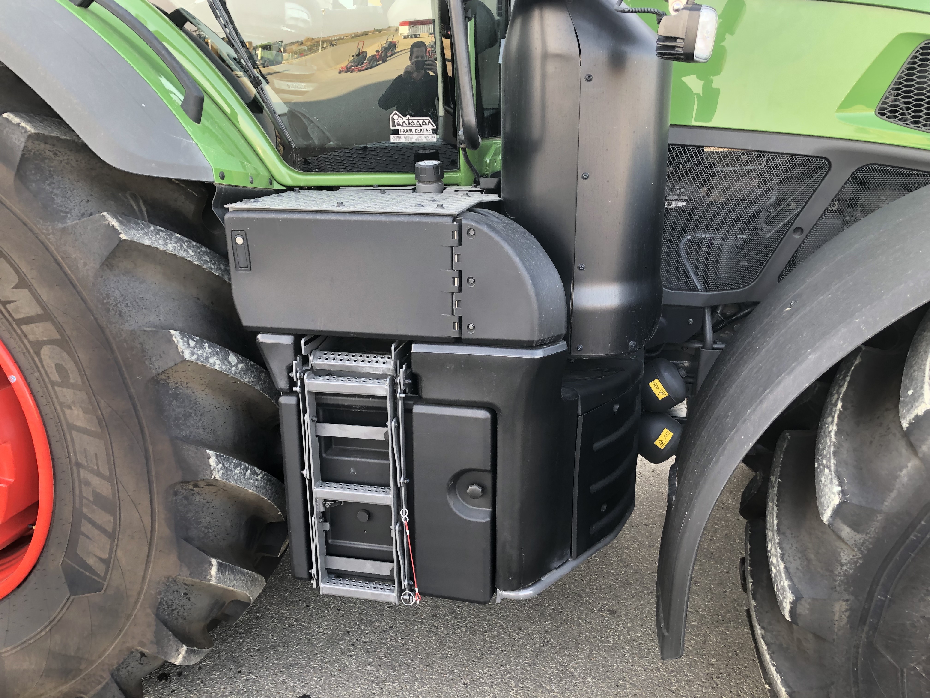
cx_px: 465
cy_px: 349
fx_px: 752
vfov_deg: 49.7
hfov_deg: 63.4
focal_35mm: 28
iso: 64
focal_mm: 3.99
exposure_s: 1/120
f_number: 1.8
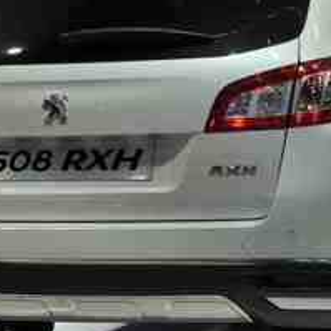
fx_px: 2077
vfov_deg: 9.1
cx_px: 248
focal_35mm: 192
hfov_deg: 9.1
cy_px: 126
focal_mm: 50
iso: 200
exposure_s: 1/200
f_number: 7.1
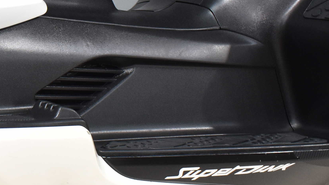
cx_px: -102
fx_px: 890
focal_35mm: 102
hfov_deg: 19.3
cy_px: 12
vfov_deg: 11.8
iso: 800
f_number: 3.5
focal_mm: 18
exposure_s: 1/50
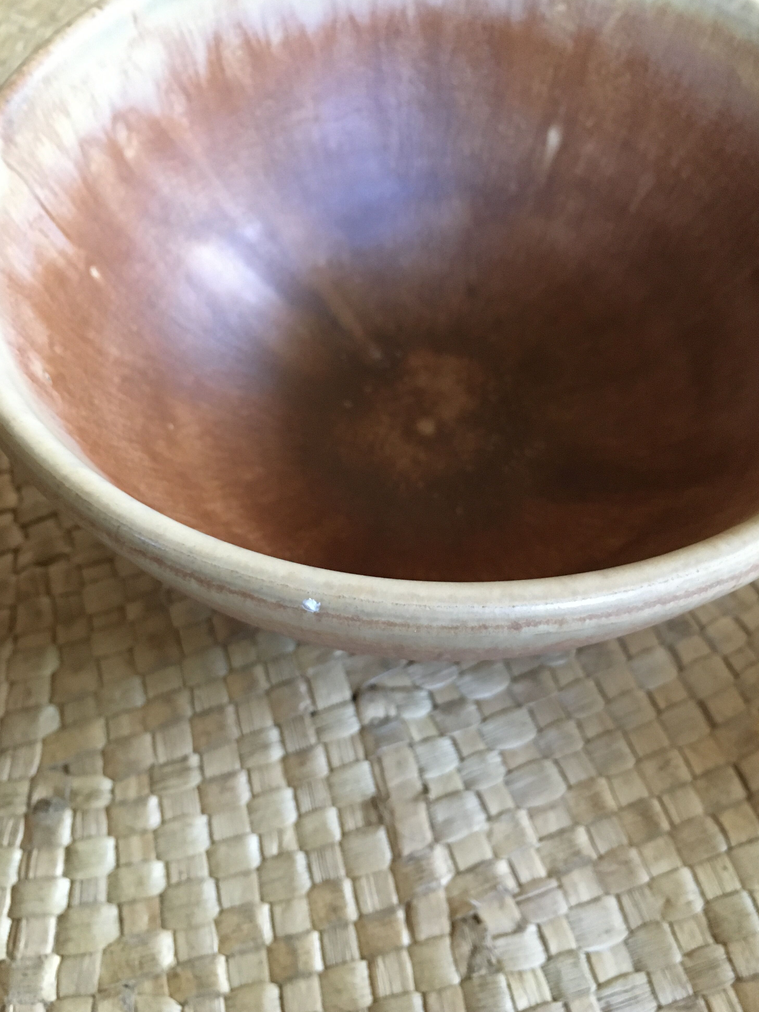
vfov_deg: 60.0
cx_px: 389
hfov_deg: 46.8
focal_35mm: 30
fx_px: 877
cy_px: 520
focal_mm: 4.15
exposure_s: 1/17
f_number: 2.2
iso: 250
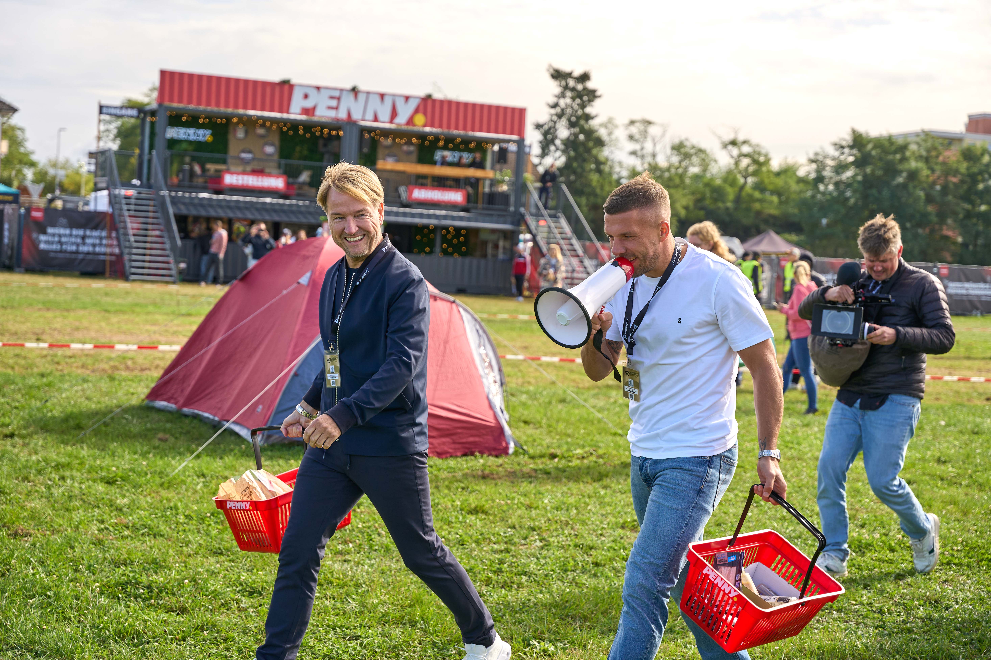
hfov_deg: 35.5
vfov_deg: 24.1
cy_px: 330
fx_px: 1550
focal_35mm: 56
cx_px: 496
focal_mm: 56.3
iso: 400
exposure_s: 1/2000
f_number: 3.5
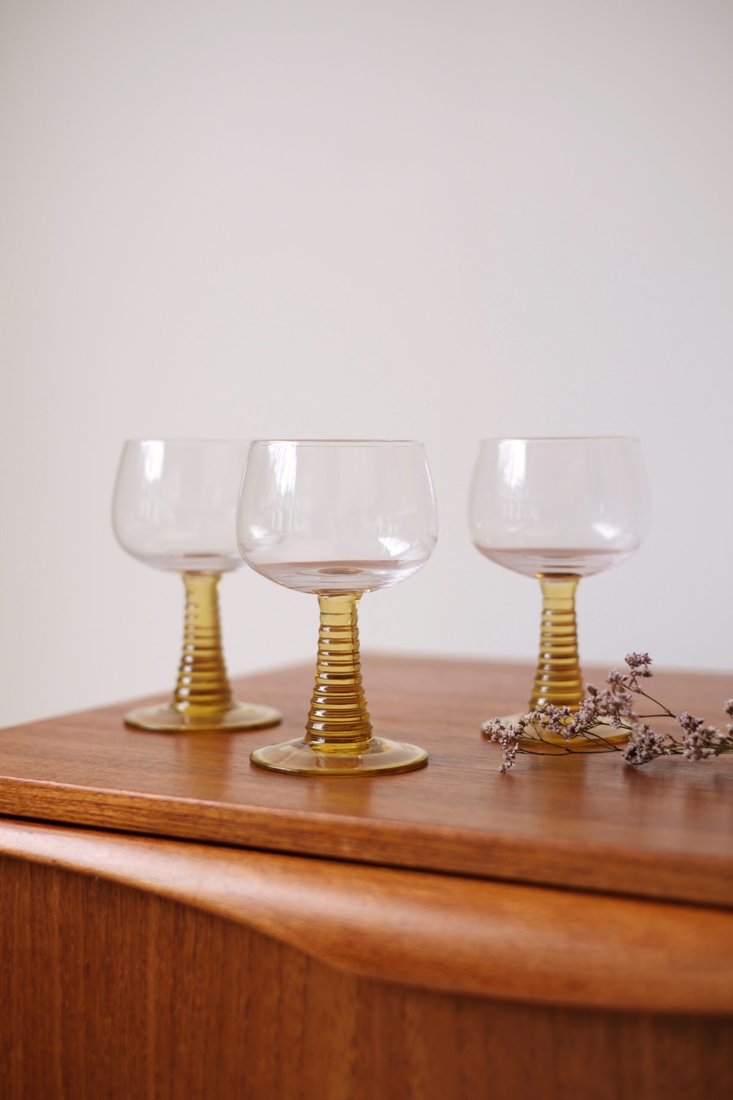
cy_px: 550
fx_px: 1618
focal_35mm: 53
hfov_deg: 25.5
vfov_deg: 37.5
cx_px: 366
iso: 250
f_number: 2.8
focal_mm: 35
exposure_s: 1/52
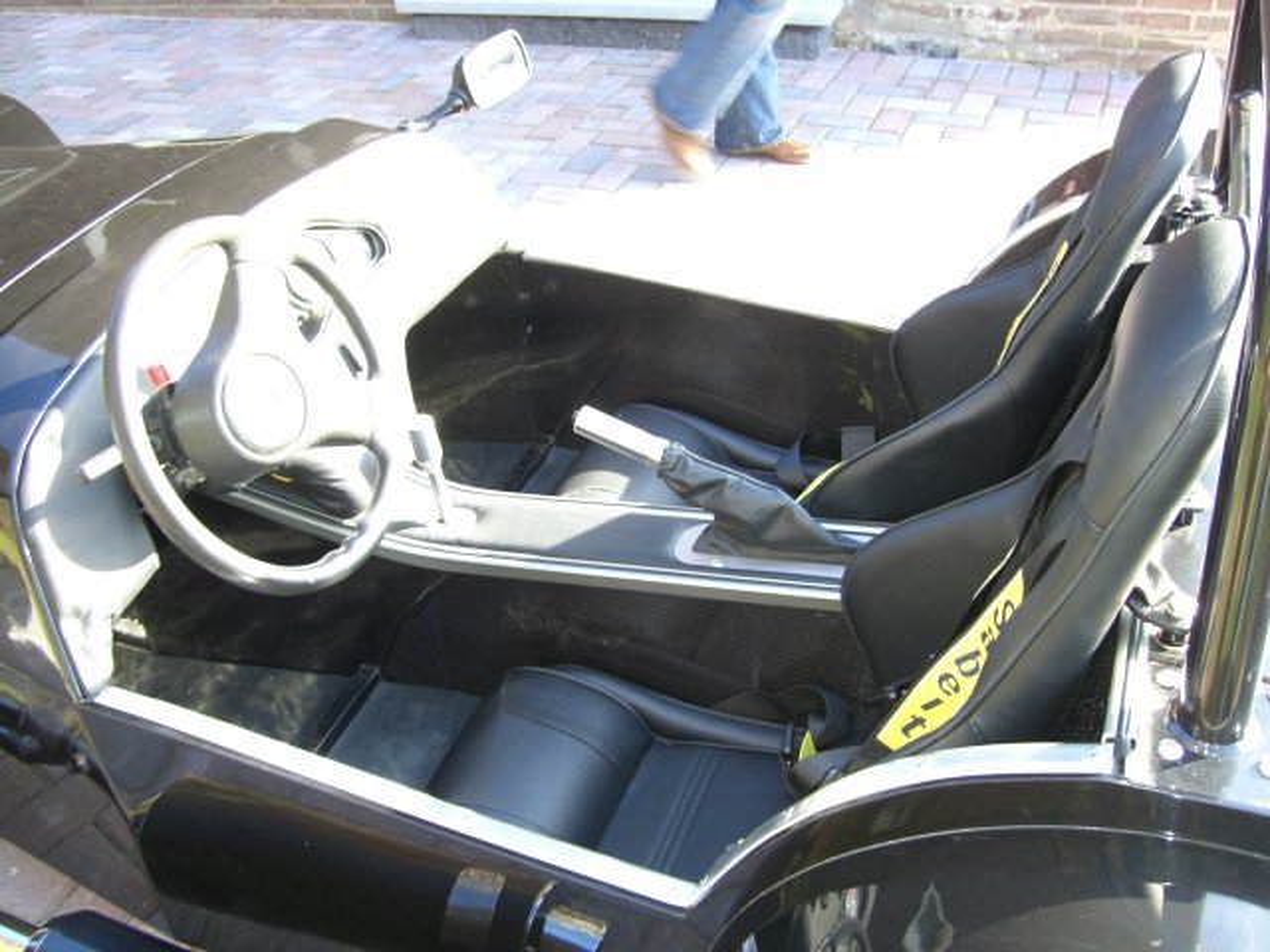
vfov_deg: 37.7
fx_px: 1394
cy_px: 476
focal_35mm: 38
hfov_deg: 49.0
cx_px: 635
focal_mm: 6.2
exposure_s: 1/60
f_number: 2.7
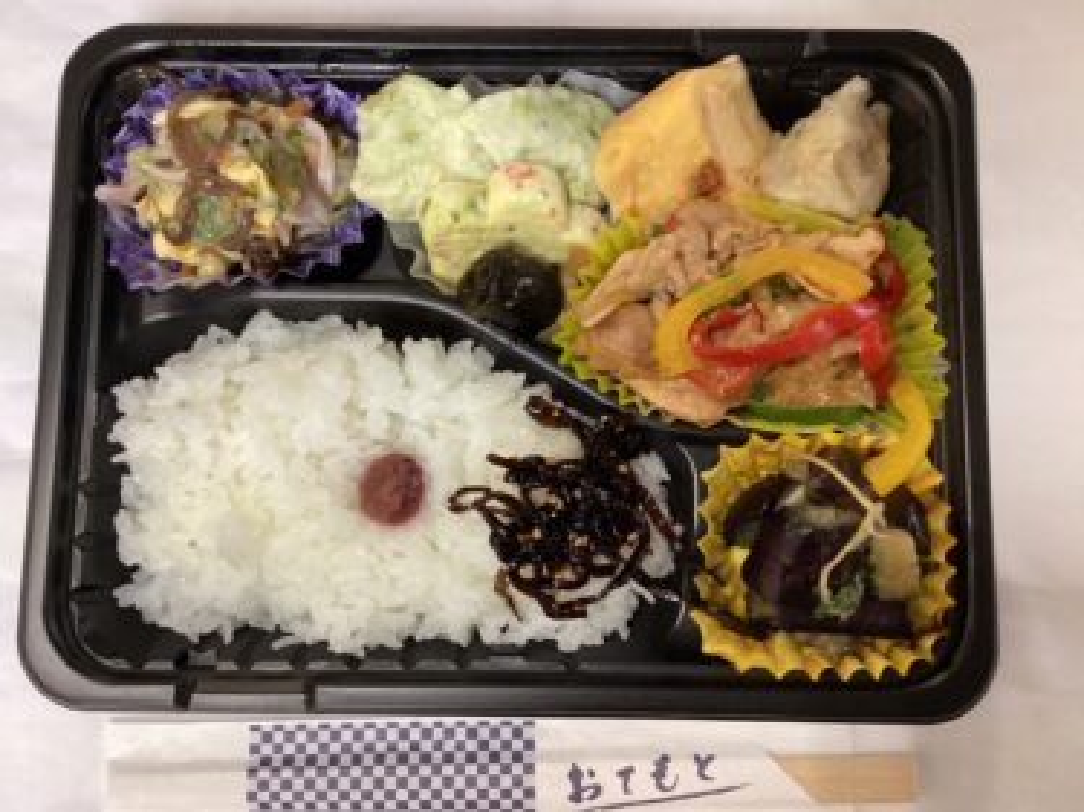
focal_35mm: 31
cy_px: 406
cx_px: 542
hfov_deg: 58.4
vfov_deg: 45.4
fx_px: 970
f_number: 2.4
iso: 320
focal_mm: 3.3
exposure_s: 1/50
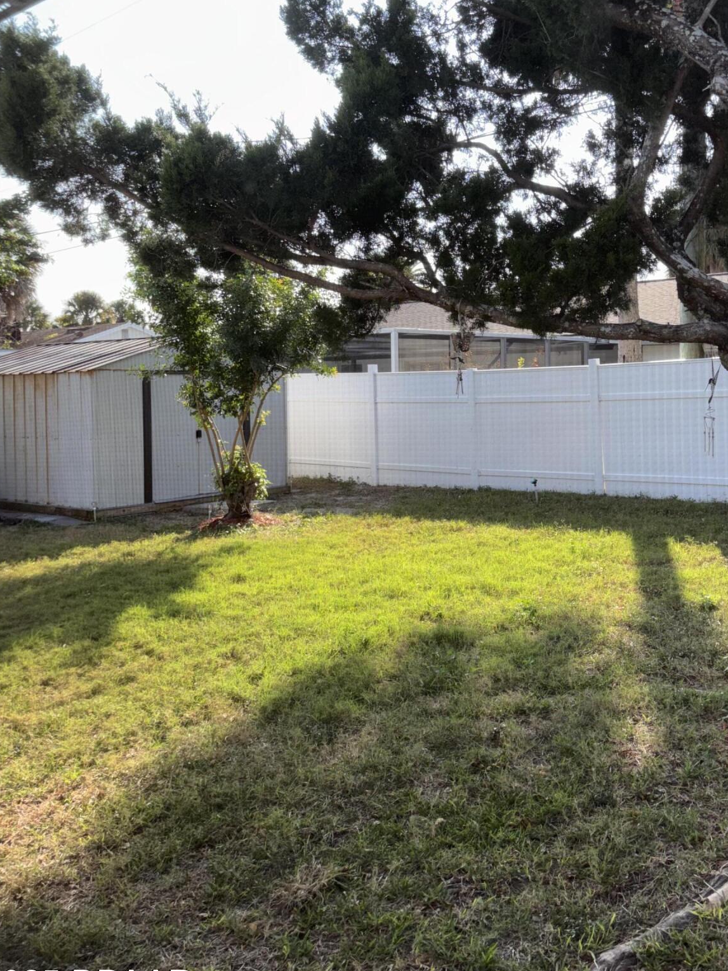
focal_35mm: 34
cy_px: 406
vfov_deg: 53.7
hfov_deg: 41.6
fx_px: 953
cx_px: 428
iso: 50
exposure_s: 1/577
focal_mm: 5.96
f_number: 1.6
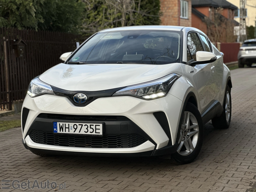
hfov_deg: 25.3
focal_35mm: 77
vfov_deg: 19.1
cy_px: 96
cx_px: 128
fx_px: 569
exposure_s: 1/251
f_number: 2.8
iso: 25
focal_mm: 9
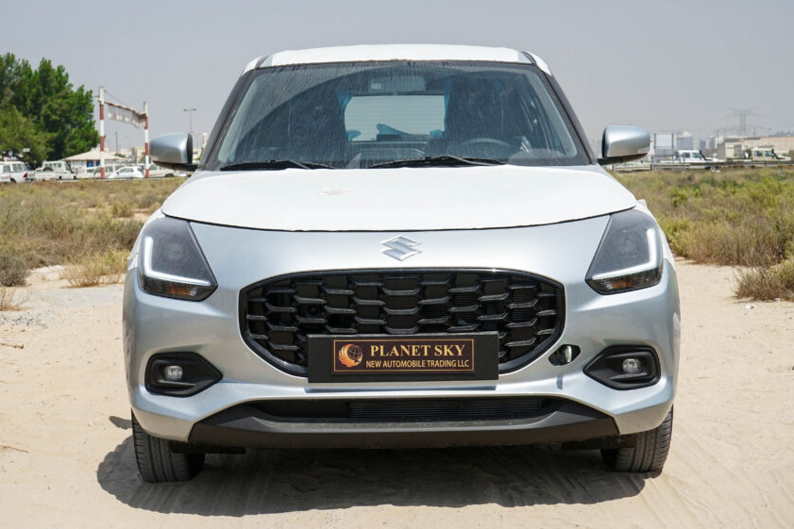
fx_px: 1478
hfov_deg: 30.1
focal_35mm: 67
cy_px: 234
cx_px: 394
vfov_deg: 20.3
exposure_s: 1/1000
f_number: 10
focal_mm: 55
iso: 400
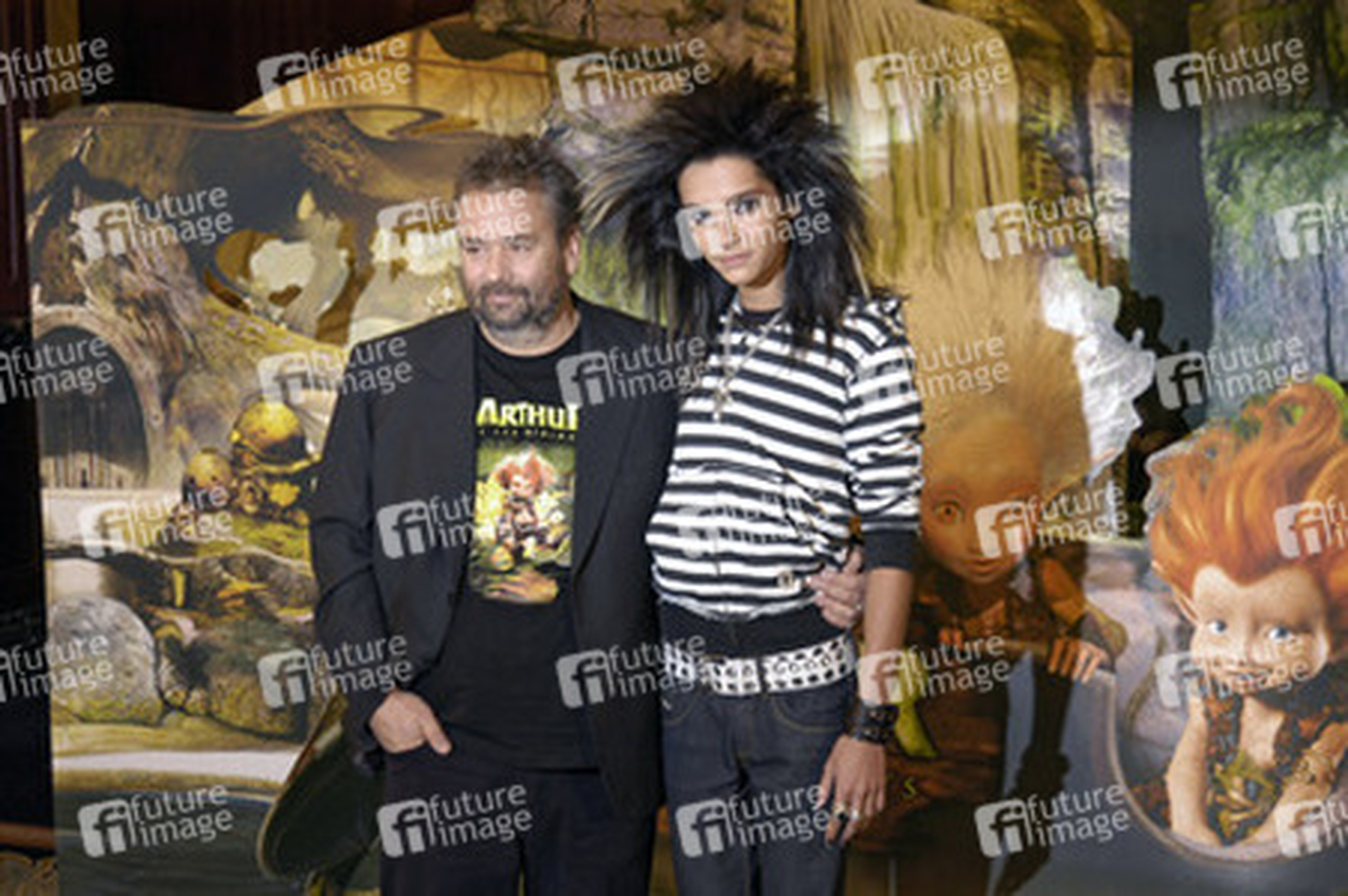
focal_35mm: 82
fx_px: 3087
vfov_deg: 16.5
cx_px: 674
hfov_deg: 24.6
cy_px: 448
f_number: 4.5
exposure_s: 1/40
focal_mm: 55
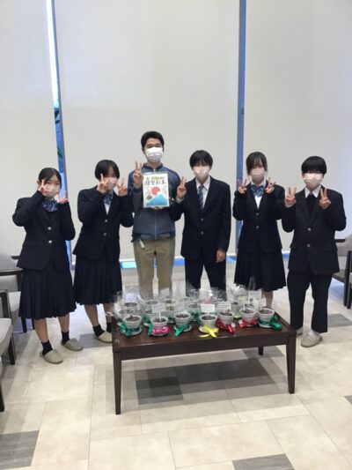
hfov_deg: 45.5
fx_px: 420
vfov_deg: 58.3
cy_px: 235
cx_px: 176
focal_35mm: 31
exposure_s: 1/30
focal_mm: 3.3
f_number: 2.4
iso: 50
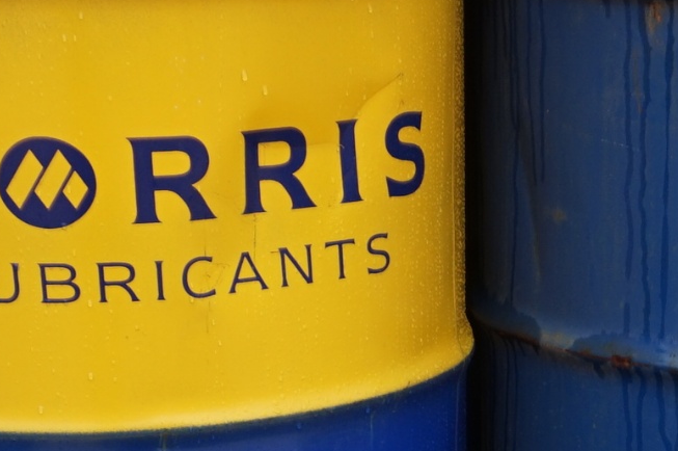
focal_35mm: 120
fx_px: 2258
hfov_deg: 16.9
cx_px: 582
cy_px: 988
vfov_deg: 10.2
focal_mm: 16
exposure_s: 1/160
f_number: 4
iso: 160
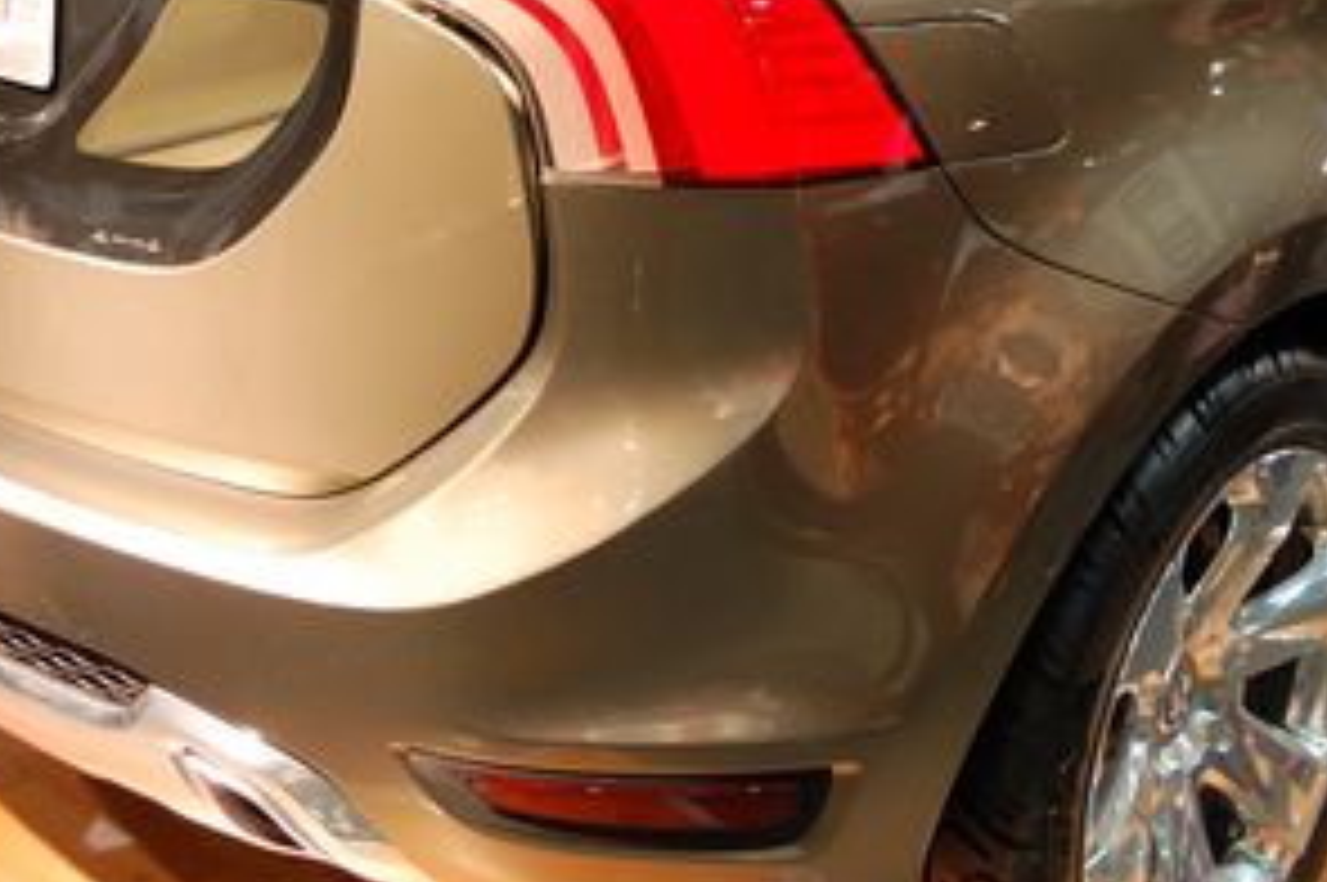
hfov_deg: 36.2
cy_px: 200
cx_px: 778
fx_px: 2025
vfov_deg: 24.2
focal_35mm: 55
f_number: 3.5
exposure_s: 1/25
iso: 360
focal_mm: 18
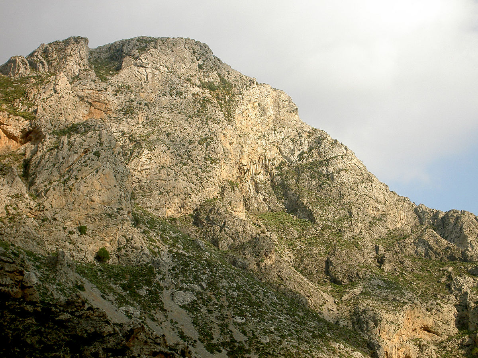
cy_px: 179
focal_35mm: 89
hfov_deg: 22.0
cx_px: 239
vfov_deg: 16.6
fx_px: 1229
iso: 50
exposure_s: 1/400
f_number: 4.6
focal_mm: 14.7
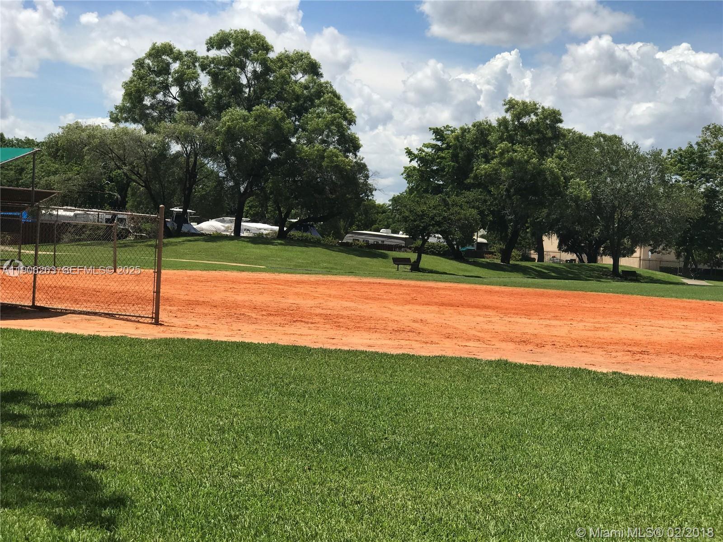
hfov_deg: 33.8
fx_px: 1191
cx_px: 362
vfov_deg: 25.7
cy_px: 271
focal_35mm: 57
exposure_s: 1/1100
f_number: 2.8
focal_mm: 6.6
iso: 20
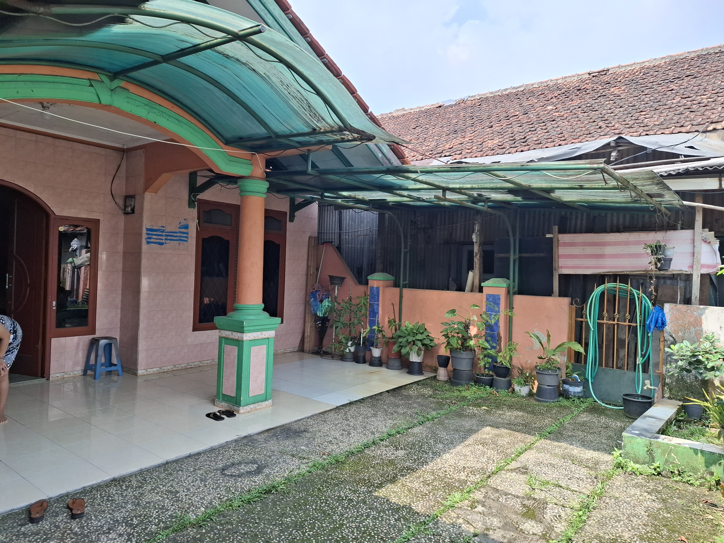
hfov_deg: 73.9
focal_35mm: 23
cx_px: 362
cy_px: 272
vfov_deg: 58.9
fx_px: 481
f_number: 1.8
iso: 50
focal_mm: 5.54
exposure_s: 1/574
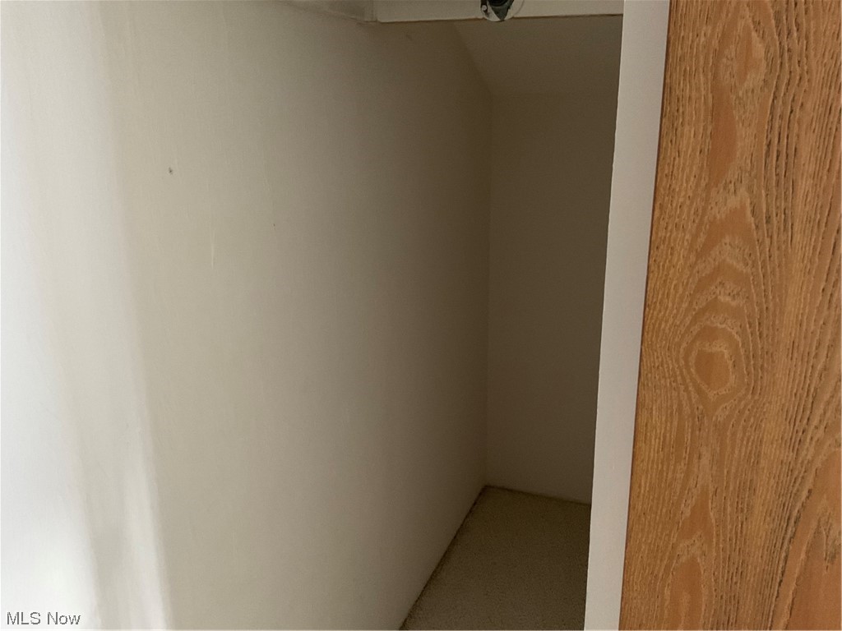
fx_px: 705
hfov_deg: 61.7
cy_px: 316
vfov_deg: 48.2
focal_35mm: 29
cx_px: 421
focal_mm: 3
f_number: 1.8
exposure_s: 1/30
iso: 320
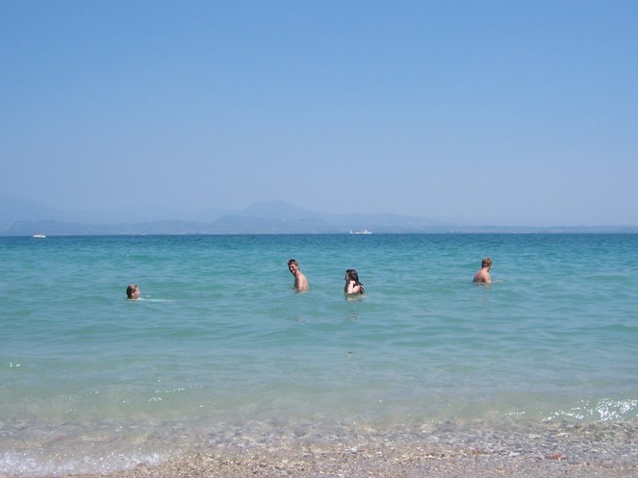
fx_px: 700
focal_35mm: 38
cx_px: 323
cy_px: 242
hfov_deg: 49.0
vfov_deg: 37.7
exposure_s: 1/640
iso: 80
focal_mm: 6.2
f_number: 4.5
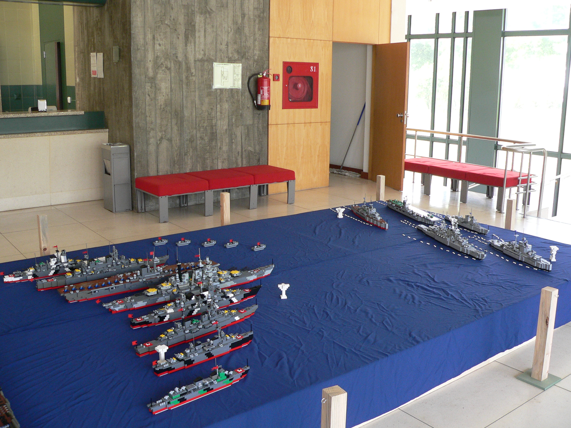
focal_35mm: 36
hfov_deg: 51.4
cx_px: 286
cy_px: 214
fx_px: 594
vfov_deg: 39.7
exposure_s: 1/60
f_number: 2.8
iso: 150
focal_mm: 6
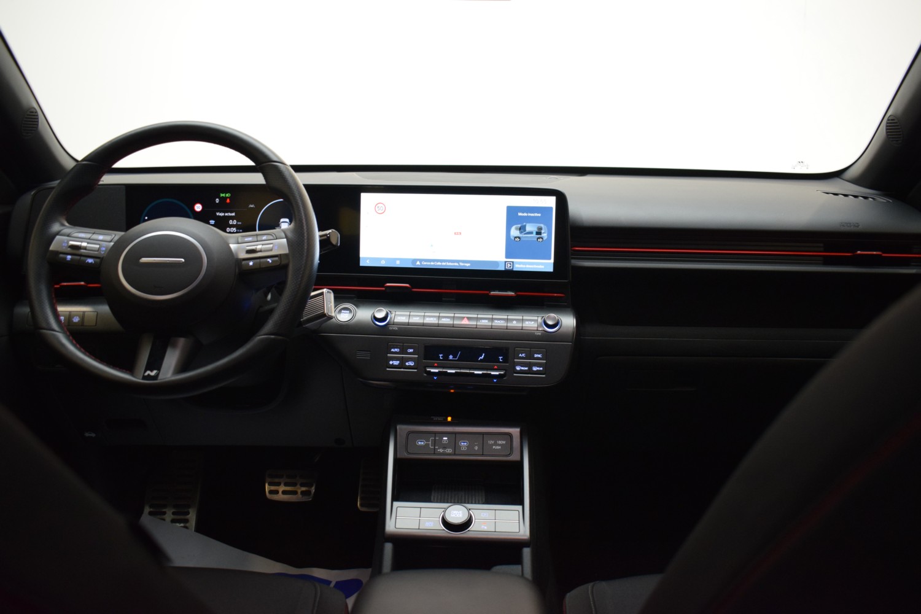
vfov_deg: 43.6
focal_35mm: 30
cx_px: 460
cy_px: 307
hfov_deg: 61.9
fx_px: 767
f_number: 3.8
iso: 1400
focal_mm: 20
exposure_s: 1/60
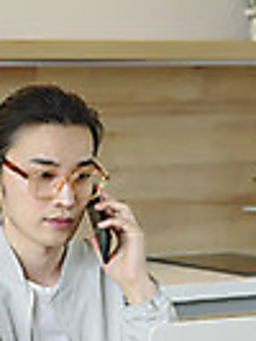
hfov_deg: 9.2
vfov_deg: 12.2
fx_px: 1595
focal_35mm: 162
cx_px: 99
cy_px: 144
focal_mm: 56
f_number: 4
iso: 320
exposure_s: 1/100
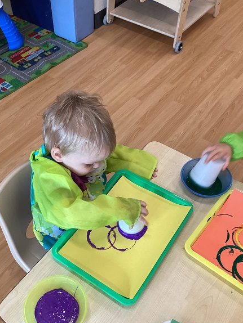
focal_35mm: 36
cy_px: 185
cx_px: 111
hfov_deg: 39.6
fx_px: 337
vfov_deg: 51.2
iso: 80
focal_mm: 3.3
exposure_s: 1/50
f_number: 2.4
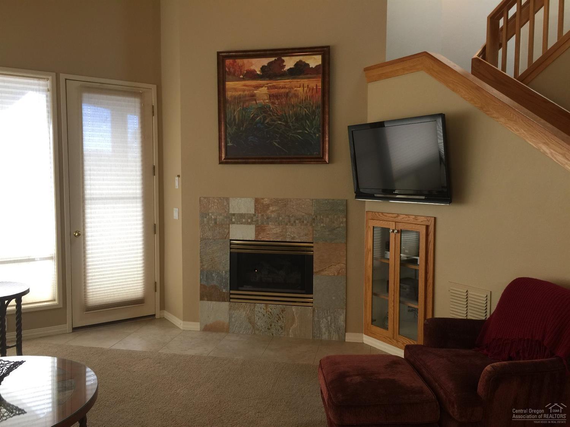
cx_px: 285
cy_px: 214
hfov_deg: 61.7
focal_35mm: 29
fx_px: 477
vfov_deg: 48.2
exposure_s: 1/30
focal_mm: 4.15
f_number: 2.2
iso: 32
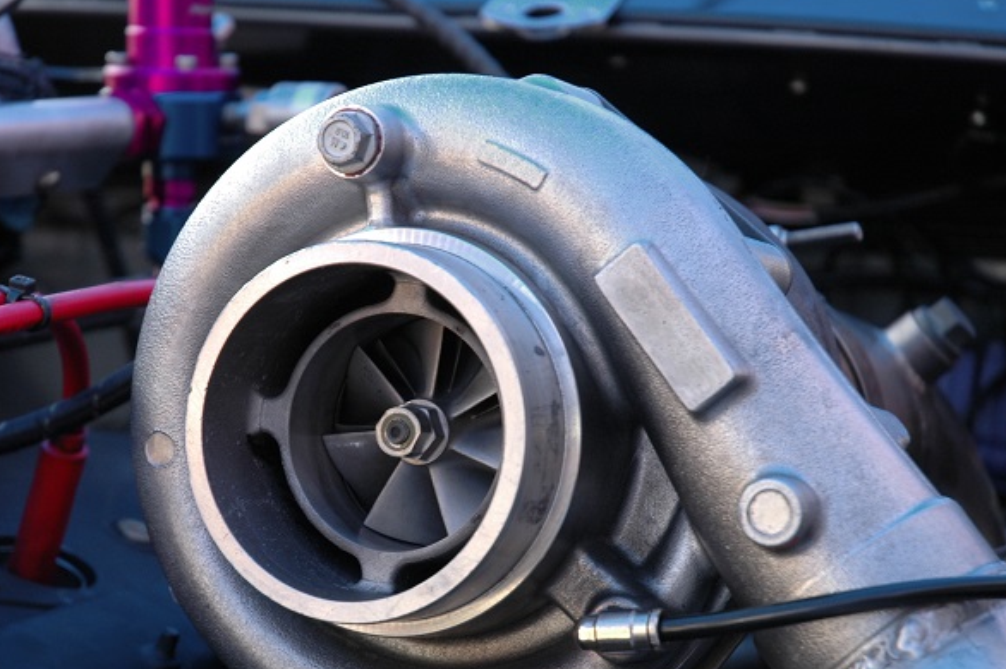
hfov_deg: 16.1
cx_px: 400
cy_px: 431
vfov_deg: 10.8
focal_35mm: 127
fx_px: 3547
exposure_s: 1/40
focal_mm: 62
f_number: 4.5
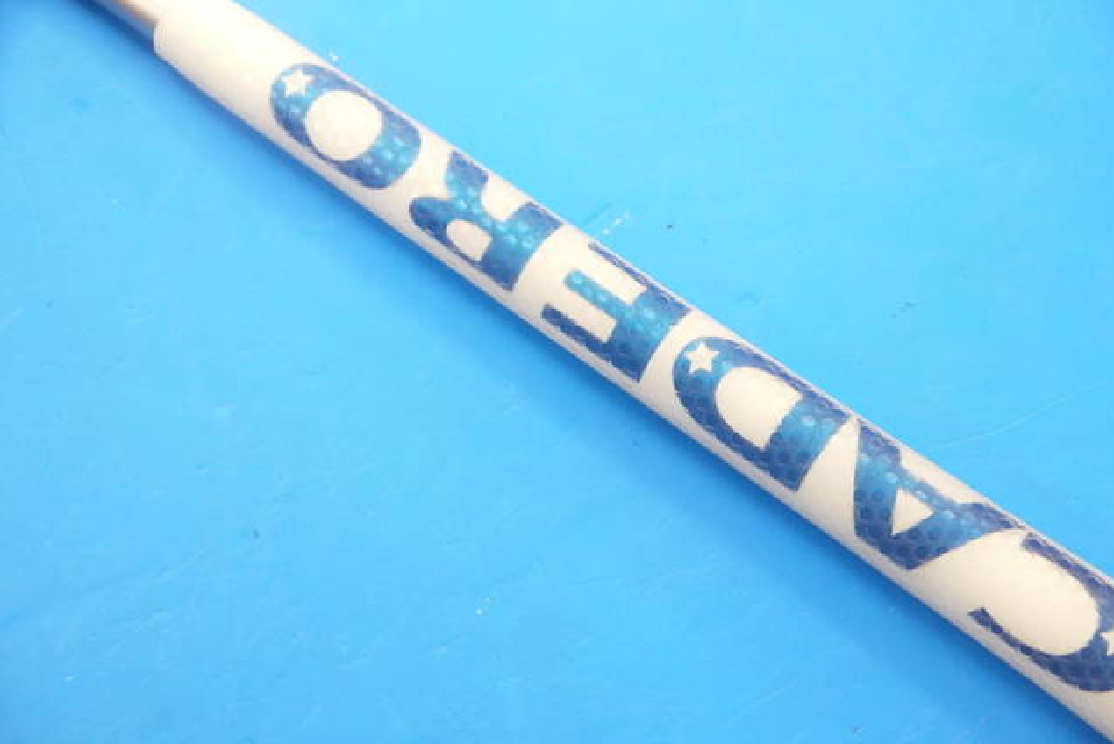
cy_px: 337
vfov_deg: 15.5
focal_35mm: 88
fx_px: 2724
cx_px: 560
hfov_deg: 23.1
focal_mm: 42
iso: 800
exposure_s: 1/80
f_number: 5.6
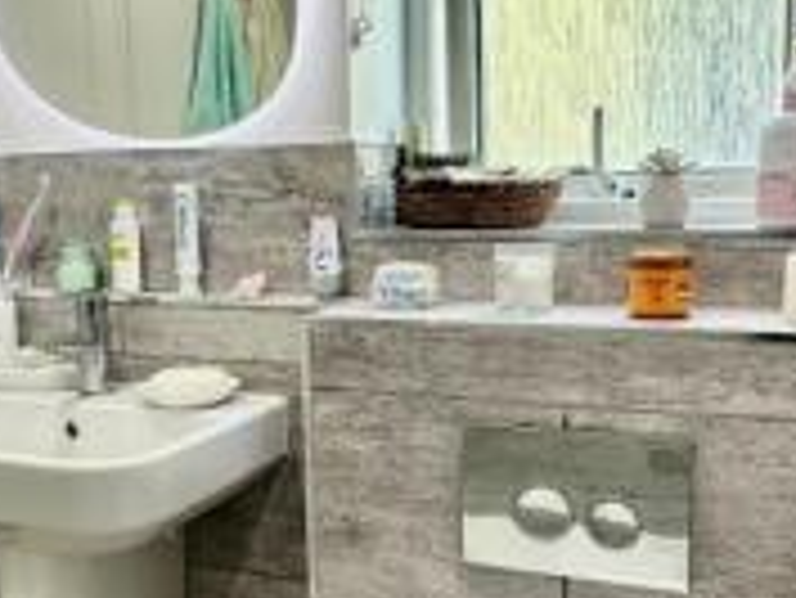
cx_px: 340
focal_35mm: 46
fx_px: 1058
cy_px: 317
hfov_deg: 41.1
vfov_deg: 31.5
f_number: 2.2
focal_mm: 2.22
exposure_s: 1/100
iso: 160
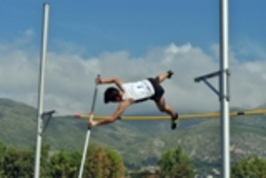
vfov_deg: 16.6
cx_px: 133
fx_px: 610
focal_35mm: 82
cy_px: 89
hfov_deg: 24.6
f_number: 10
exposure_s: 1/400
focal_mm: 55
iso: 100
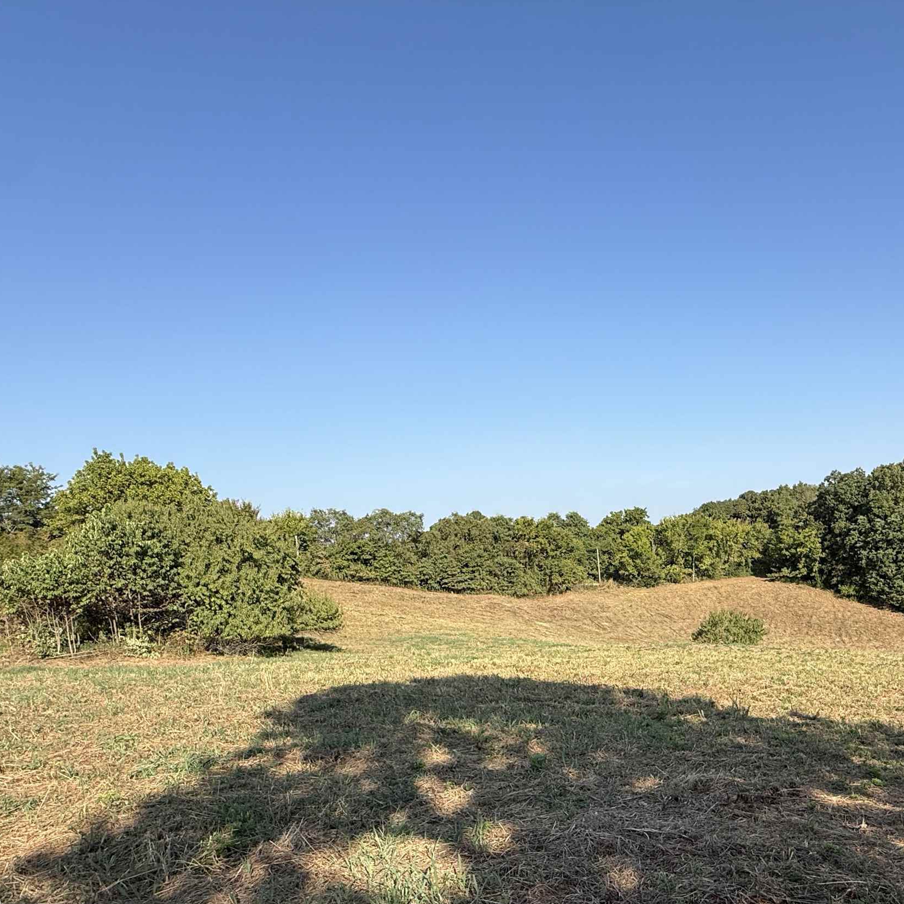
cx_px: 623
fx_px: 680
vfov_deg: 65.3
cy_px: 610
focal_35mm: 23
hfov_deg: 65.0
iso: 50
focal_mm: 2.22
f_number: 2.2
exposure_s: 1/1464
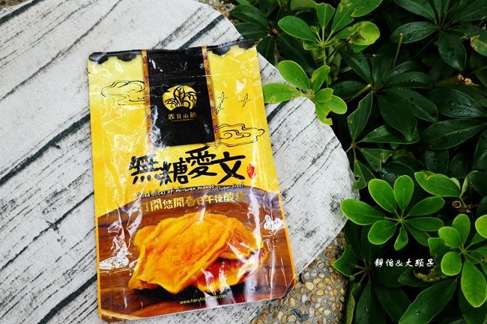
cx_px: 244
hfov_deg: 54.4
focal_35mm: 35
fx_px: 473
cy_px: 162
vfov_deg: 37.8
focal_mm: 13.03
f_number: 3.5
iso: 125
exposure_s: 1/100
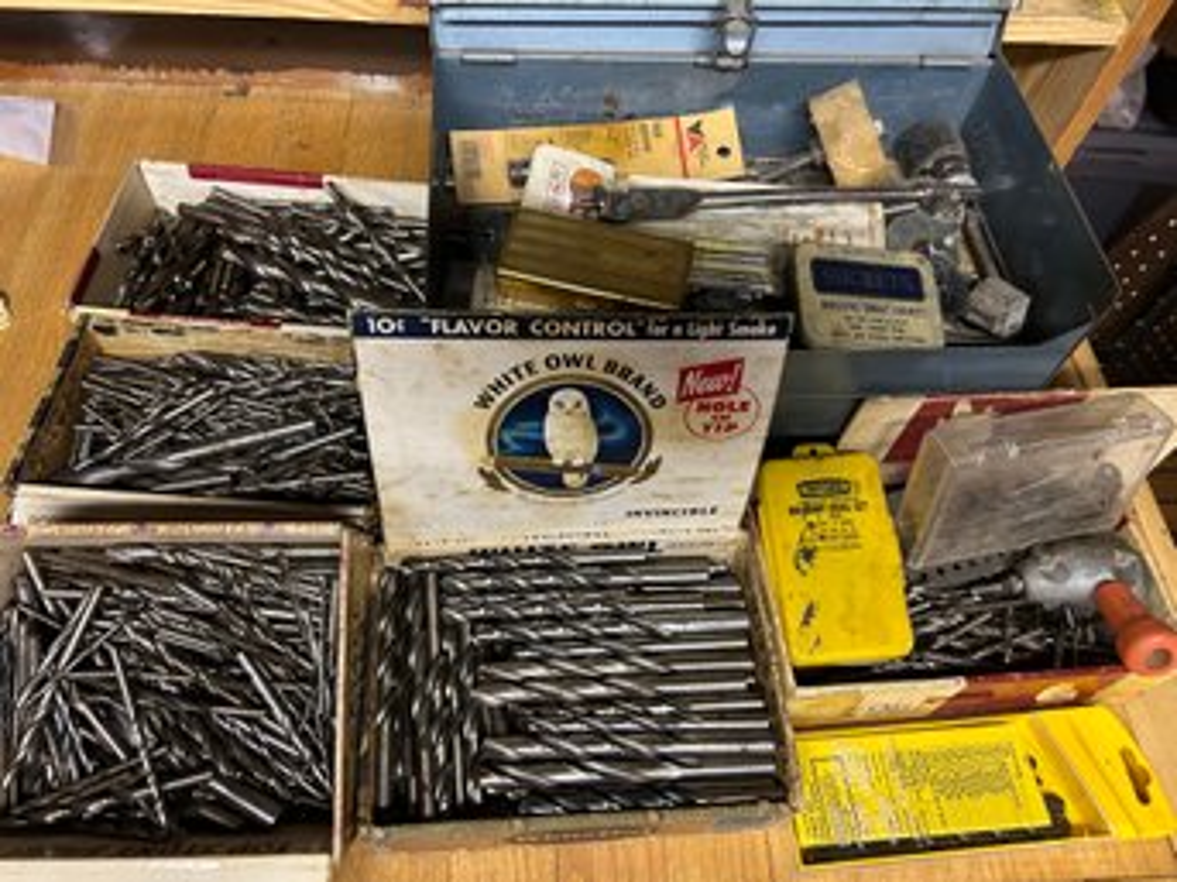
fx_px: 884
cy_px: 441
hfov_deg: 67.3
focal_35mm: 26
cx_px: 588
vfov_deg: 53.0
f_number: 1.5
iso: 400
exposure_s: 1/60
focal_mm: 5.7
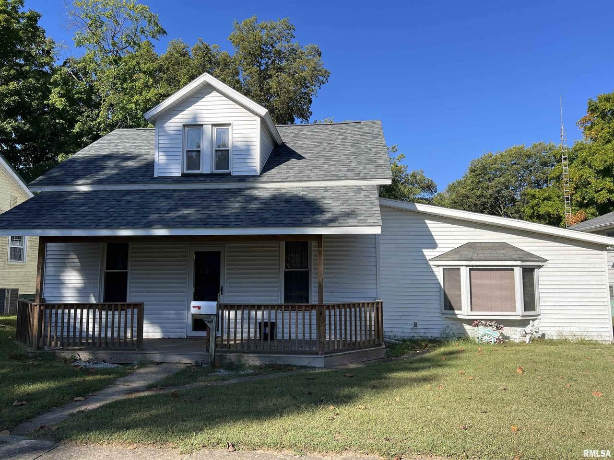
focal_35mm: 26
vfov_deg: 53.1
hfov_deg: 67.3
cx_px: 307
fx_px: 461
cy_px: 230
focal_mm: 5.7
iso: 50
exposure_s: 1/2457
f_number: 1.5
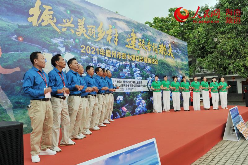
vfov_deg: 47.9
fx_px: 186
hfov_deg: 67.4
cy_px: 82
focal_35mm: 27
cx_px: 124
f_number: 8
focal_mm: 27
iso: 360
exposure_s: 1/60
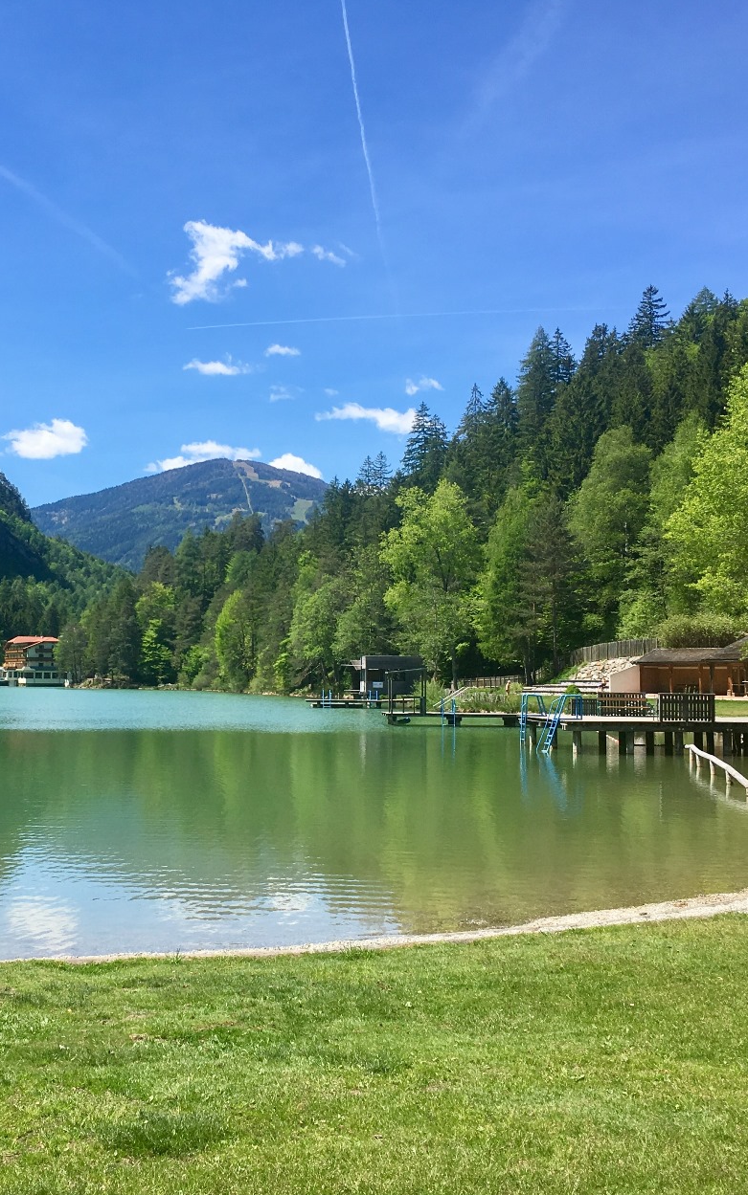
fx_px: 1369
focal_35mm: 42
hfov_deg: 30.2
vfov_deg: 47.2
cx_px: 219
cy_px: 605
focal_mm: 4.15
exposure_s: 1/1202
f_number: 2.2
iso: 25
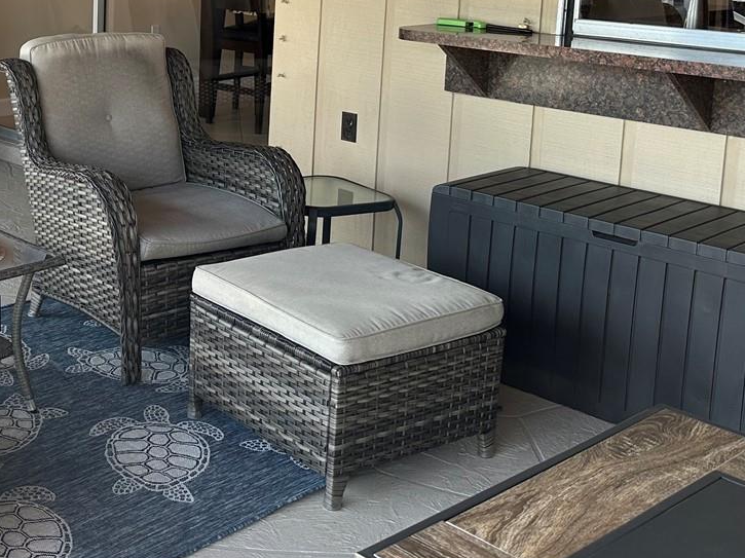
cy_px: 66
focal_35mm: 53
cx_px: 46
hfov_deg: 33.8
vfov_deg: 26.7
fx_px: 1140
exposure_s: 1/167
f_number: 1.78
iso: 80
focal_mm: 6.86
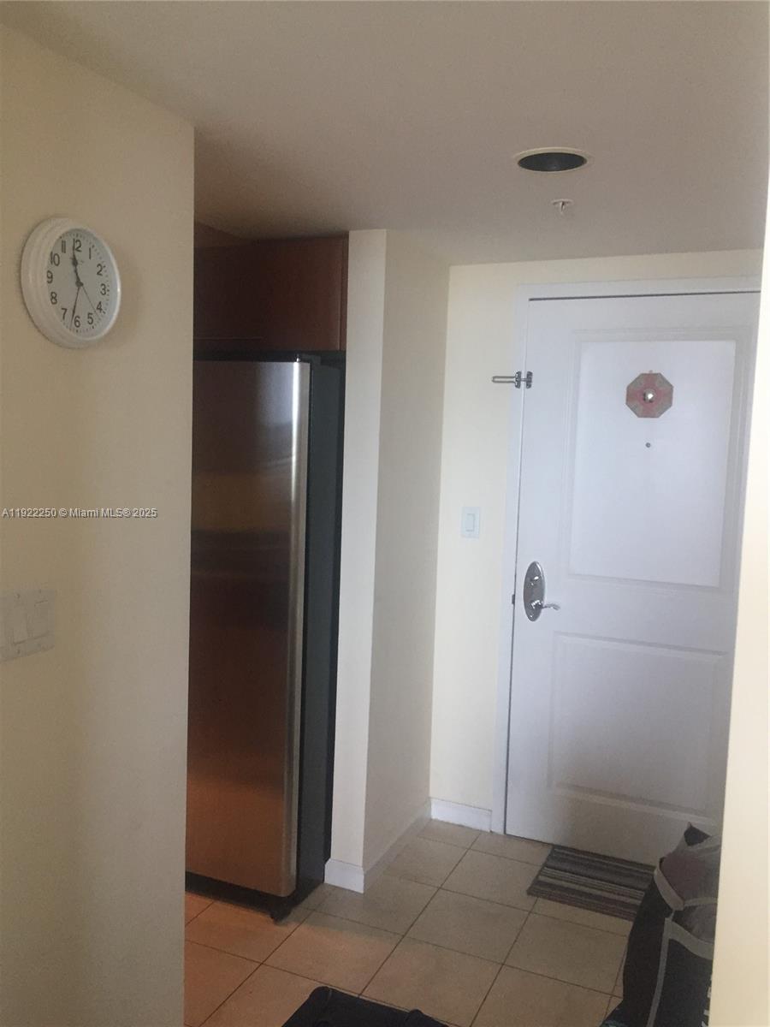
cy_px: 514
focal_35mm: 29
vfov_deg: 61.7
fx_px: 860
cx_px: 385
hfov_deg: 48.2
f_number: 2.2
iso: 50
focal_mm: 4.15
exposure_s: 1/30
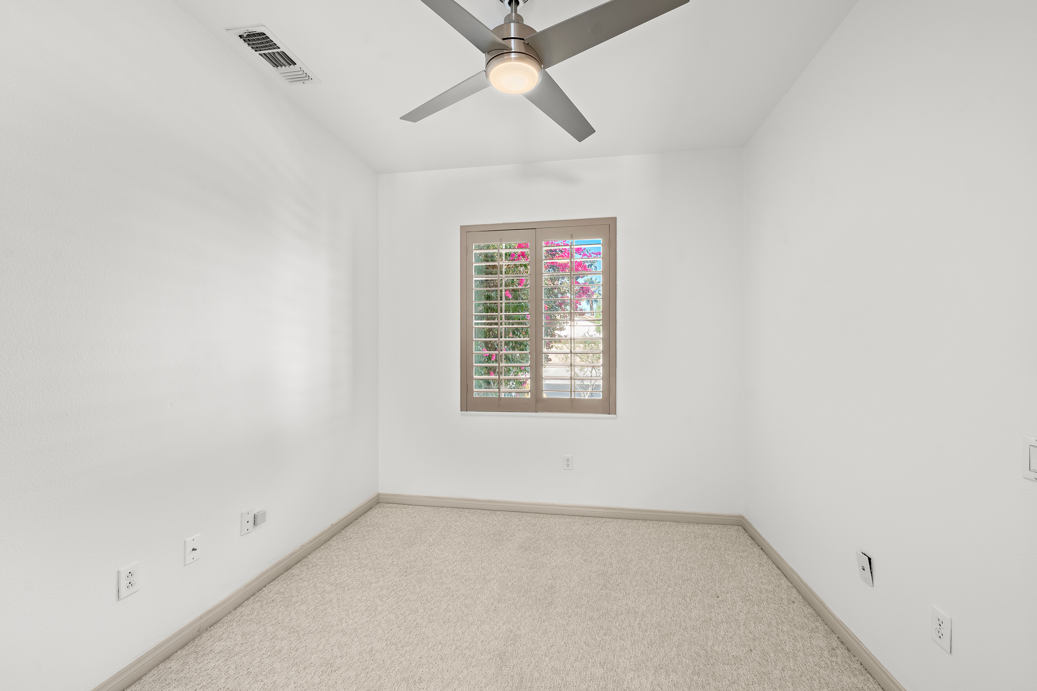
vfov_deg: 81.2
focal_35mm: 14
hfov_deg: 104.3
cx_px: 518
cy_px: 346
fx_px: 403
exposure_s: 1/5
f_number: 8
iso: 320
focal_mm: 14
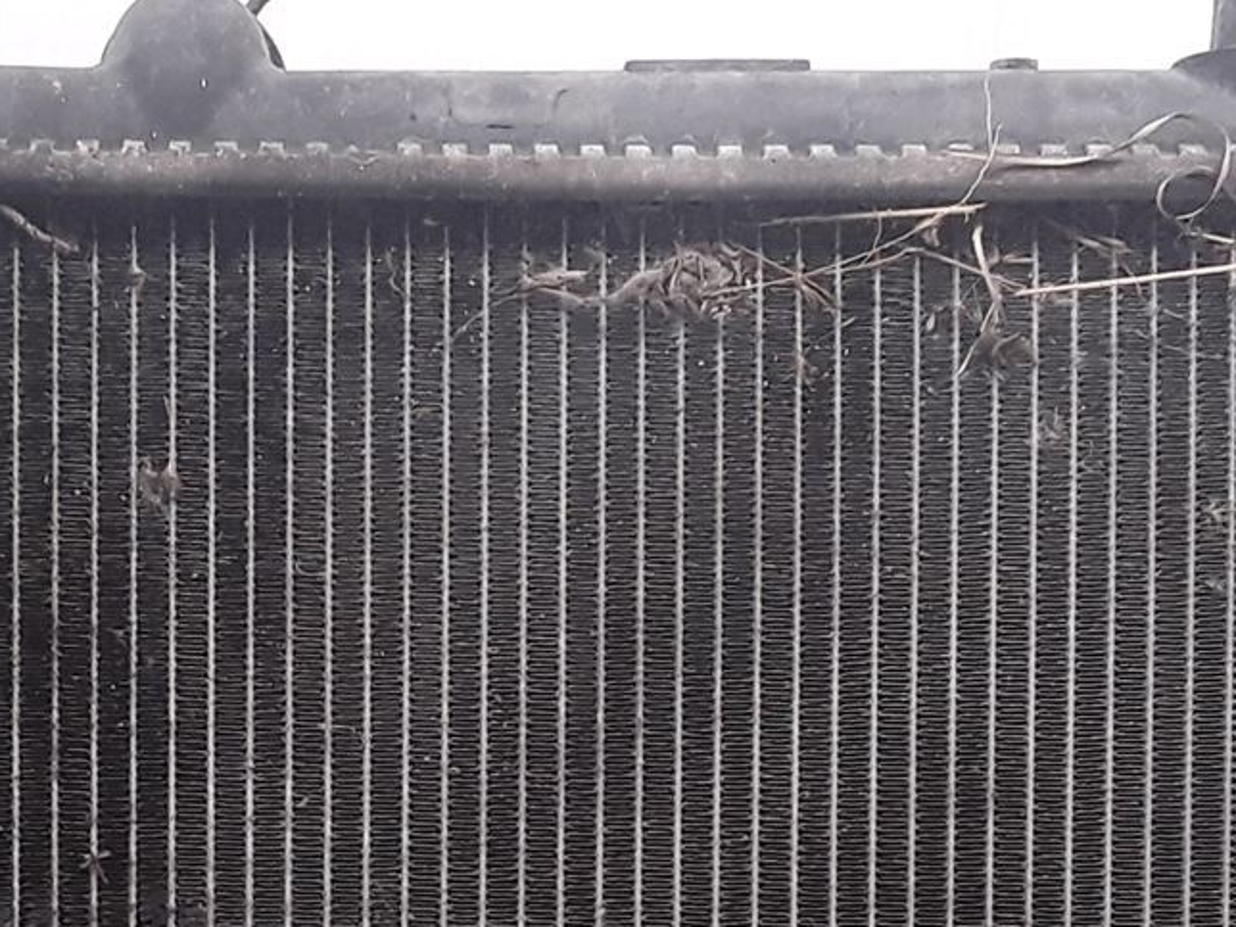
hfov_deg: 21.8
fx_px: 3178
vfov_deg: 16.1
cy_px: 1040
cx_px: 317
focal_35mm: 89
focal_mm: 2.91
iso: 100
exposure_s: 1/109
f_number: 1.9
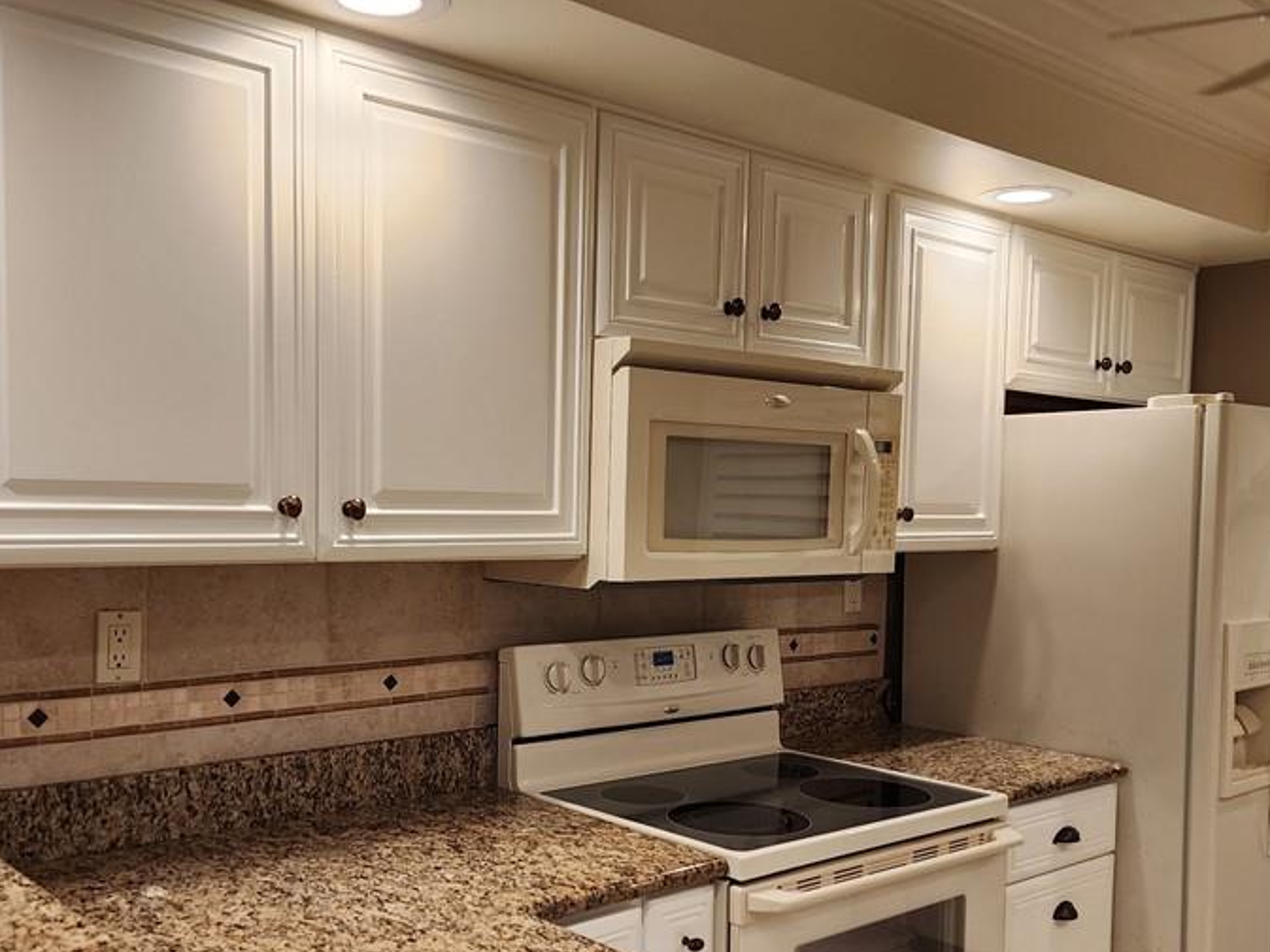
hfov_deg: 52.5
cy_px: 571
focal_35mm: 35
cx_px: 559
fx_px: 1284
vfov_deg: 40.5
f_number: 1.8
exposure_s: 1/120
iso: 100
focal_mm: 6.4
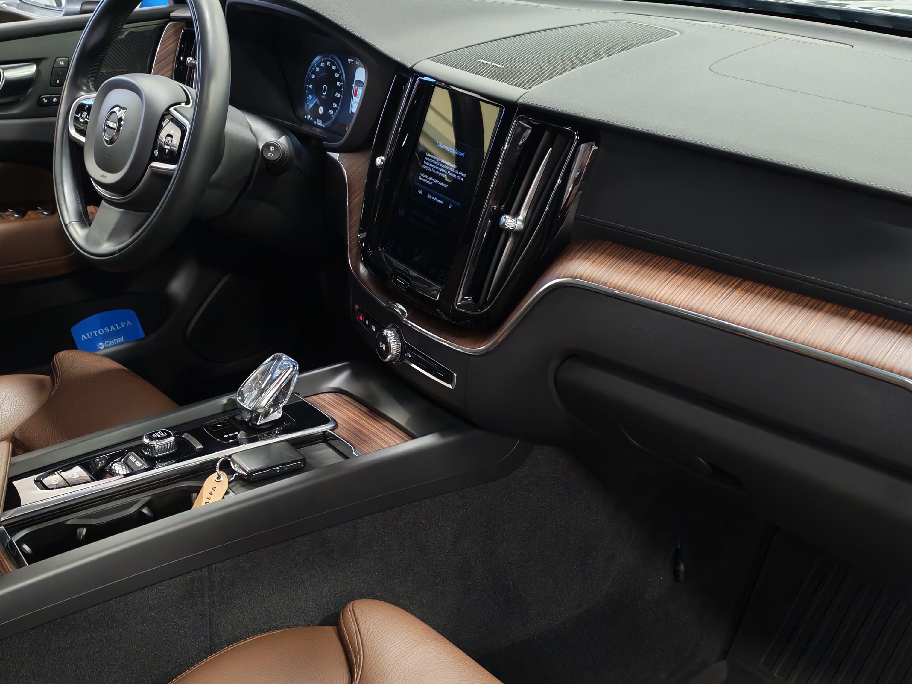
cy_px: 365
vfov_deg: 33.6
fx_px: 1133
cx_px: 416
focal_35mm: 43
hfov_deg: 43.8
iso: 925
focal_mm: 6.12
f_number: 1.9
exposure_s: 1/50
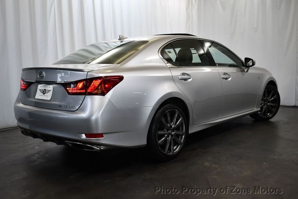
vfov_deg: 33.5
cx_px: 149
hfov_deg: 48.4
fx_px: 331
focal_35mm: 40
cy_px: 100
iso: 720
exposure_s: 1/250
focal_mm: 20
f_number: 3.8
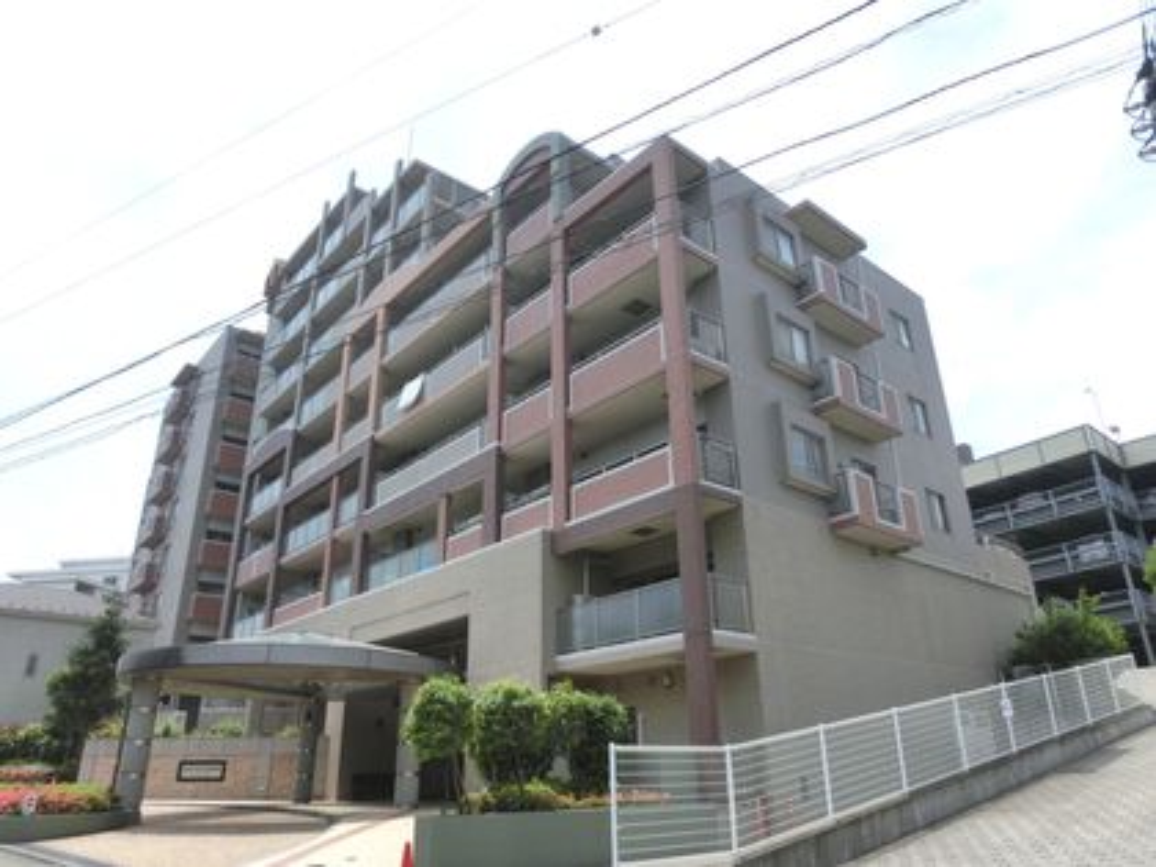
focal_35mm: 24
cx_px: 578
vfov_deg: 56.8
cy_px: 434
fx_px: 801
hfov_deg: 71.6
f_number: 3
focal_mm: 4.24
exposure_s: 1/1000
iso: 80
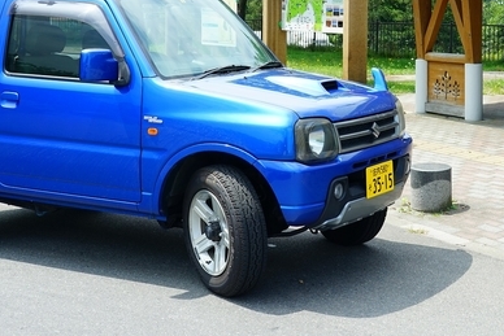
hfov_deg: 31.3
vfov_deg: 20.8
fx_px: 896
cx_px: 317
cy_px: 31
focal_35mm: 64
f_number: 9
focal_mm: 31
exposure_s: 1/60
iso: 200
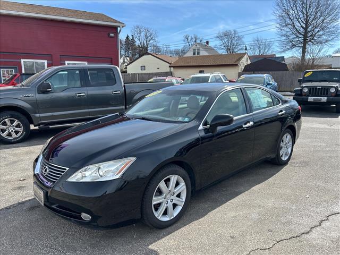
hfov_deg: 67.3
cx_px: 170
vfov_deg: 53.1
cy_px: 128
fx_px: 255
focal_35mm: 26
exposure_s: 1/2695
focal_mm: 5.7
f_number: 1.5
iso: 50
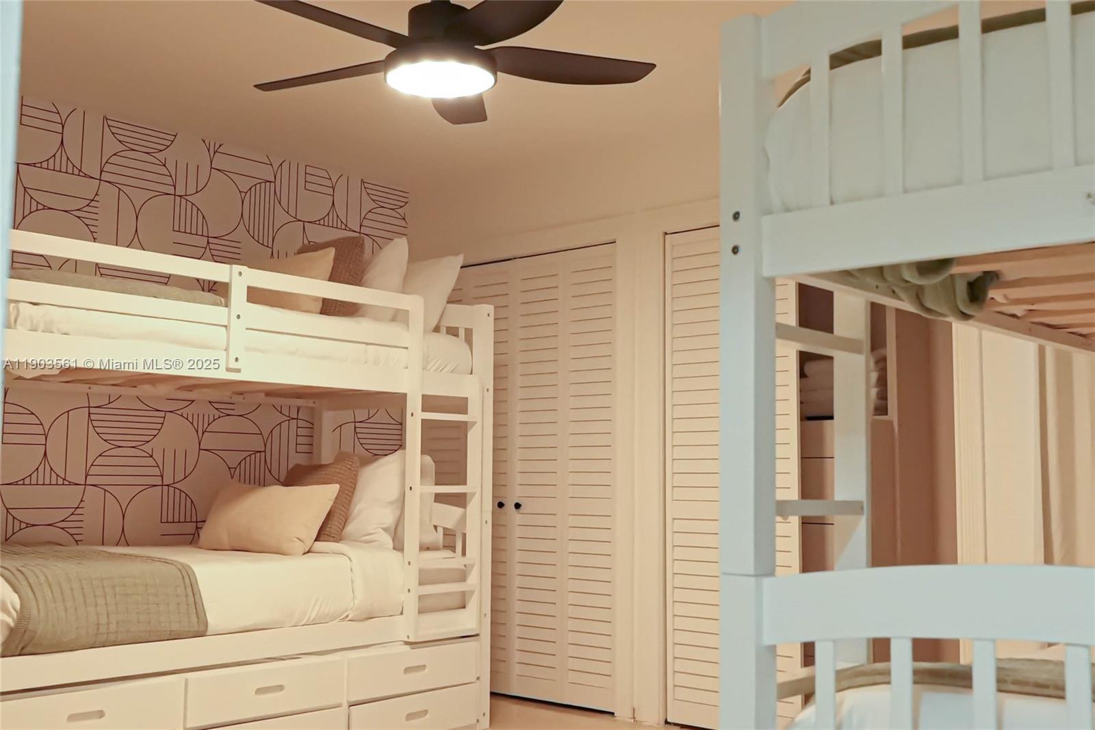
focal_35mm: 37
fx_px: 1125
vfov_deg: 35.9
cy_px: 365
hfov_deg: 51.9
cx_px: 548
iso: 12800
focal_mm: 25
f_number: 5
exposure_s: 1/100
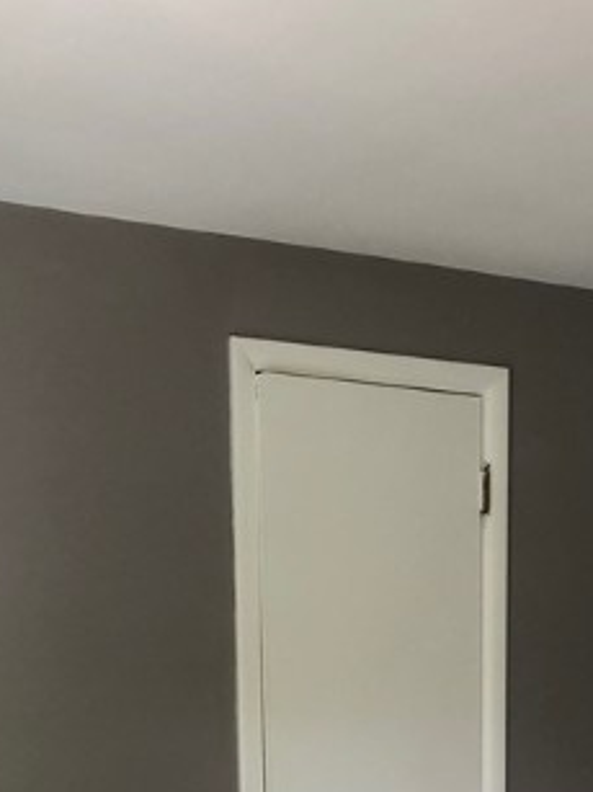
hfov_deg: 20.9
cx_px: 394
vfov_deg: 25.6
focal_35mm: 70
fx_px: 1600
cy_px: 885
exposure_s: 1/24
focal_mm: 3.99
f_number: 1.8
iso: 32
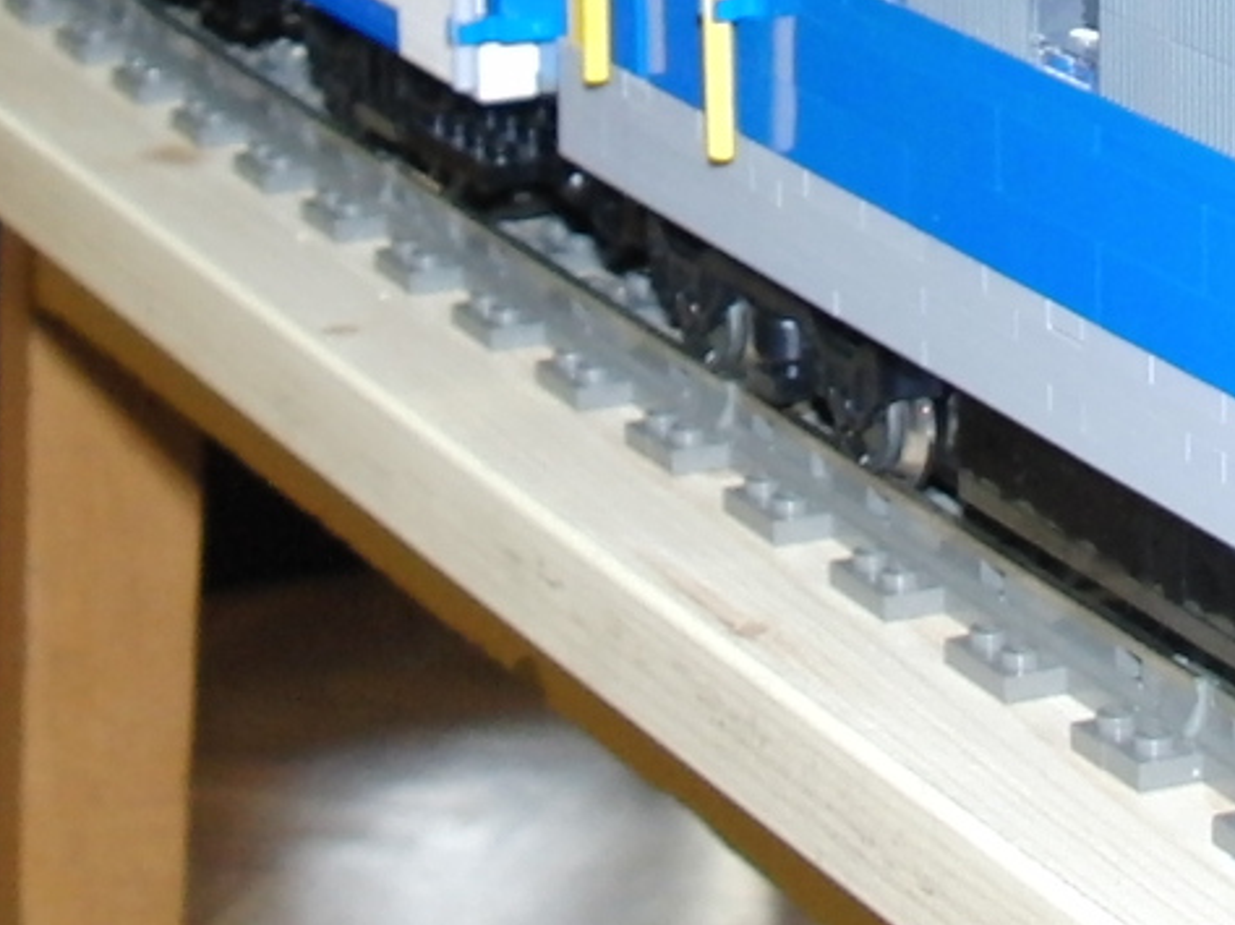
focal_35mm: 156
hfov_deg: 12.7
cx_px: 760
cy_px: -196
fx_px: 5561
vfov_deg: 9.4
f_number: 2.7
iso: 200
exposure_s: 1/60
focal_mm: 7.3
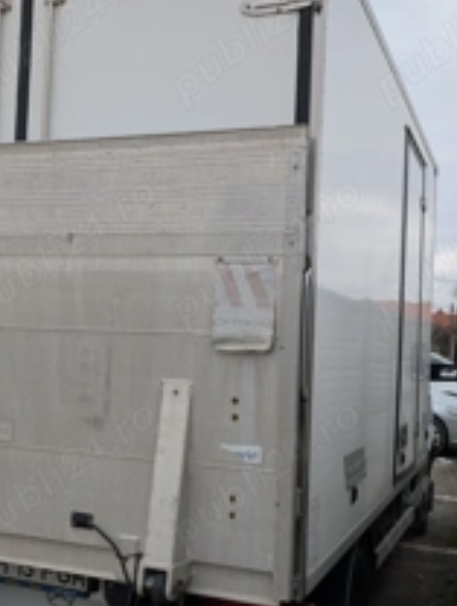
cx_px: 163
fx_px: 806
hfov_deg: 31.5
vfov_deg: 41.1
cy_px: 297
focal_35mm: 46
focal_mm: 6.9
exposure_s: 1/460
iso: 24
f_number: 1.68
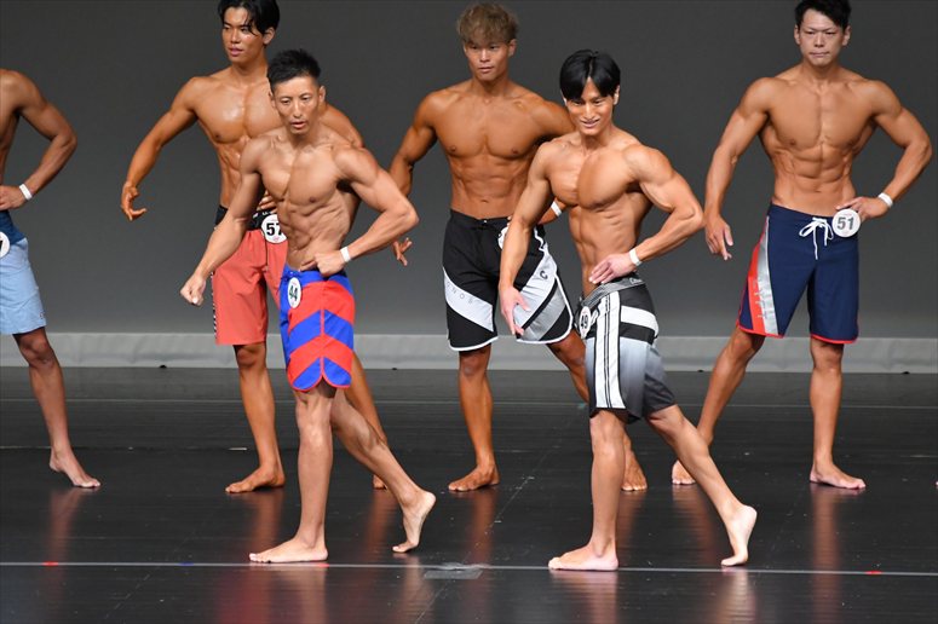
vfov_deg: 4.0
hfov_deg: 6.0
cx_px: 469
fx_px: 8985
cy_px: 312
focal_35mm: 345
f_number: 5.6
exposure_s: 1/400
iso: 4000
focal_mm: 230
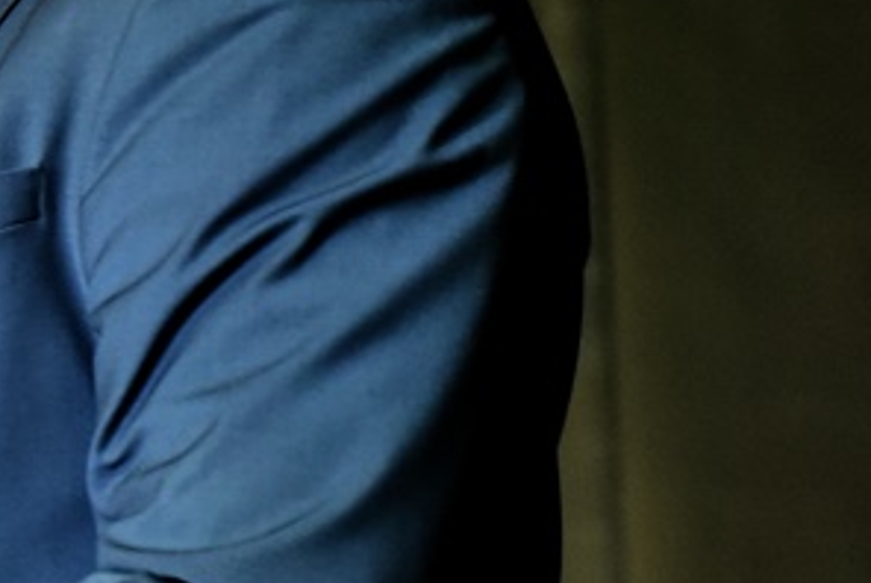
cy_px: 169
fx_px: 17679
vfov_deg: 1.9
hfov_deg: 2.8
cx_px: -842
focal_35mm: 730
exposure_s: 1/80
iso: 4000
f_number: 4
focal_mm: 180
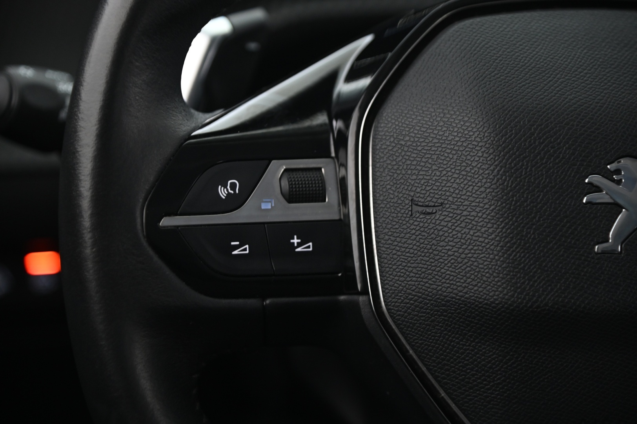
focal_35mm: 120
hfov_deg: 17.1
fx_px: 2122
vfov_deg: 11.4
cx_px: 318
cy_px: 212
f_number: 4
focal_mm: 120
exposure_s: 1/15
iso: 2000
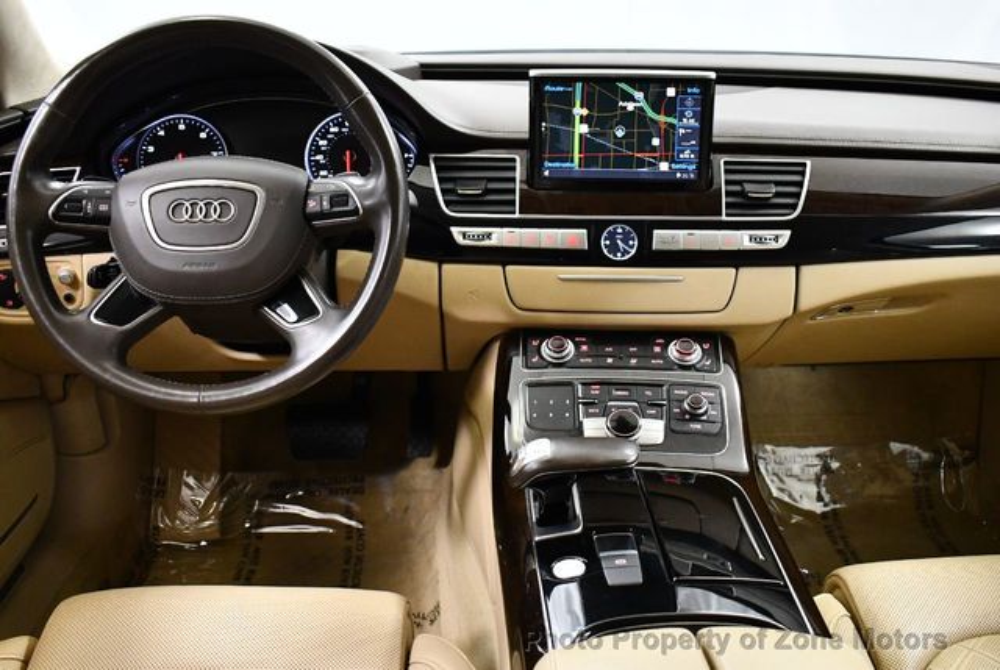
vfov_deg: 37.0
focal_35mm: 36
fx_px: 1002
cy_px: 335
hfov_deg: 53.1
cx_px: 500
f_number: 3.5
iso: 3200
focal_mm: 18
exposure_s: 1/100
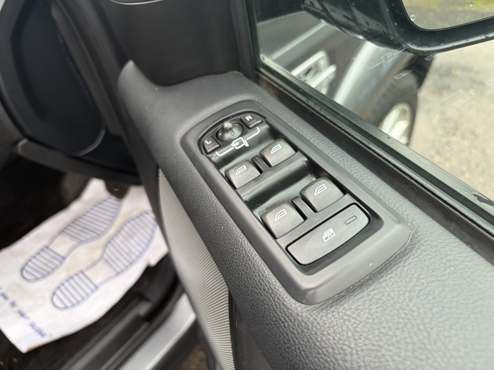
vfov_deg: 53.1
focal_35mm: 26
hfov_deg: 67.3
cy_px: 185
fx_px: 371
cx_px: 247
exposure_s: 1/121
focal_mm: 5.96
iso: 125
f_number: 1.6
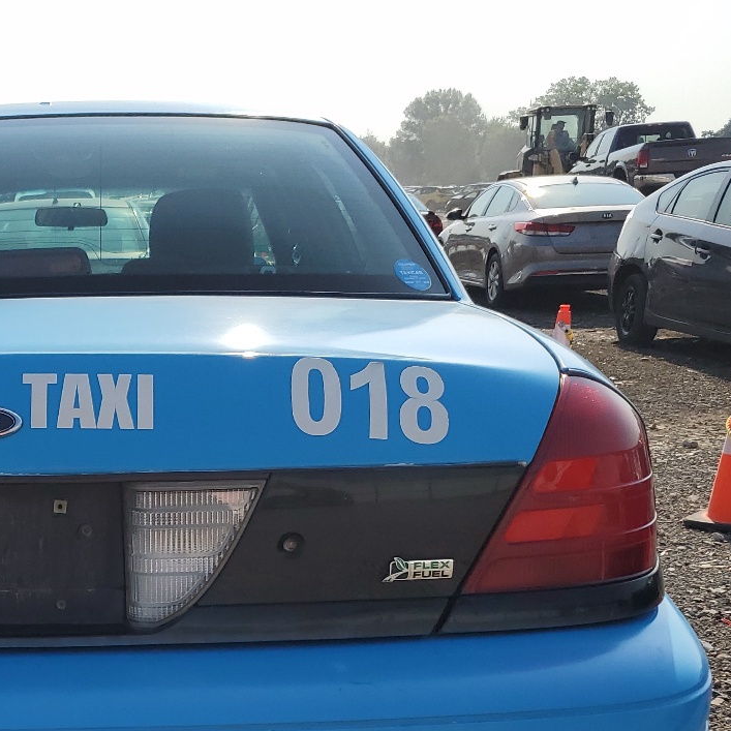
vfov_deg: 32.0
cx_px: 43
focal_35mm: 52
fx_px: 1242
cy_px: 574
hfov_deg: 31.0
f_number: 1.5
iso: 50
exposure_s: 1/5000
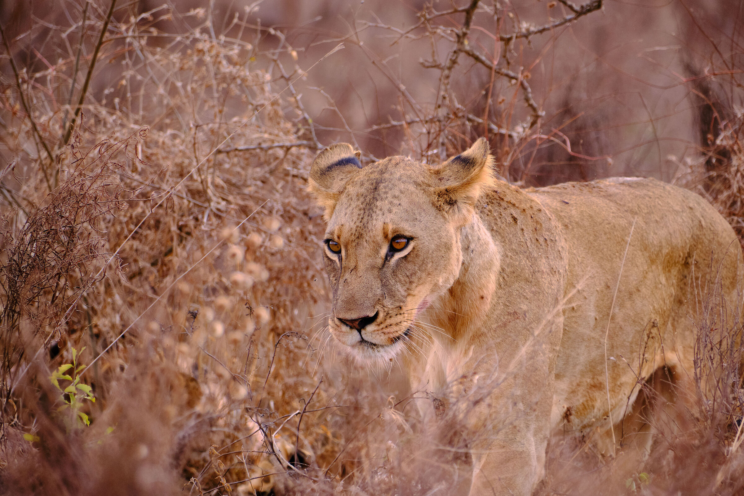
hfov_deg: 4.6
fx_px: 9299
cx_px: 372
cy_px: 248
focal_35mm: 450
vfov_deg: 3.1
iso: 800
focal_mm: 300
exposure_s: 1/800
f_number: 5.6
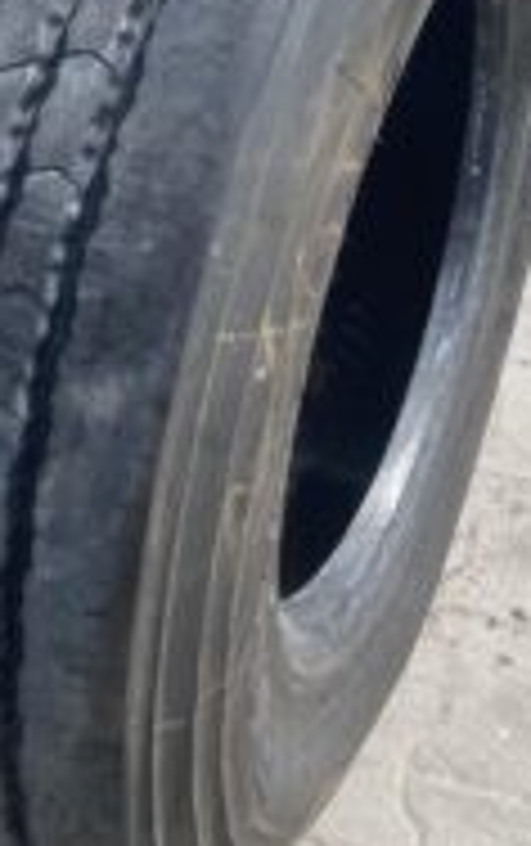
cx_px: 158
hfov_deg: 20.6
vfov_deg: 31.9
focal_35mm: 63
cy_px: 227
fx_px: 1454
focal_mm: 4.25
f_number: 1.8
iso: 32
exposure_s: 1/1808
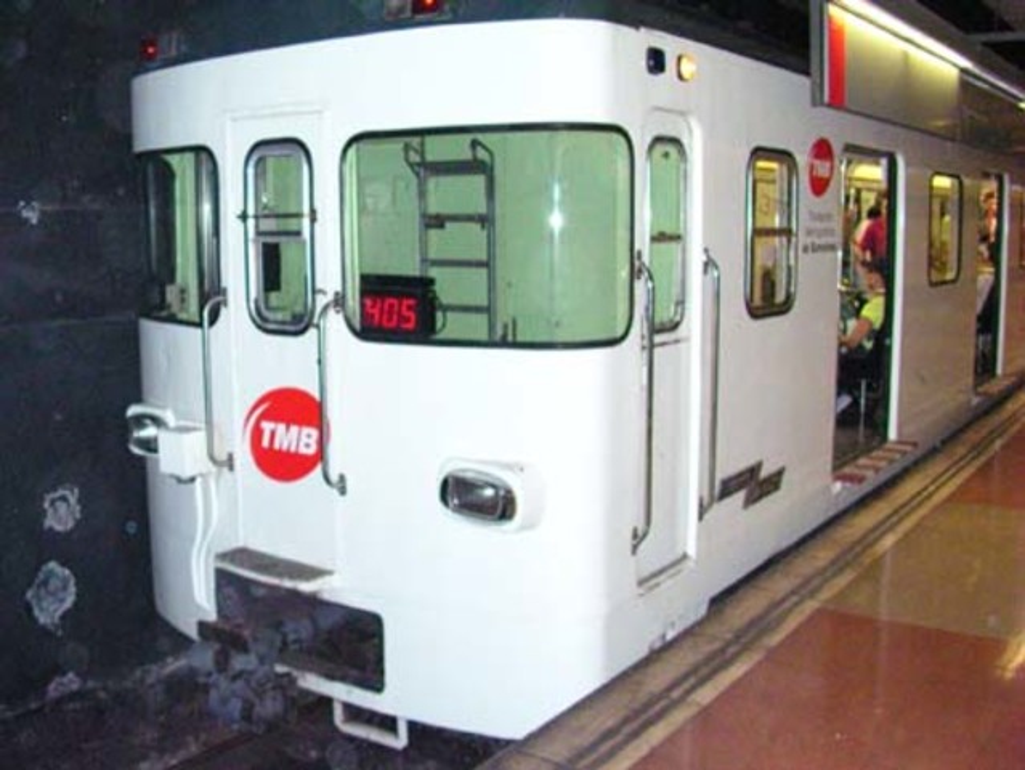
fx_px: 1096
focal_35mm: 37
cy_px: 385
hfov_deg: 50.1
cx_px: 512
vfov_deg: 38.7
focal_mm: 5.6
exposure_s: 1/60
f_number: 2.7
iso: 246
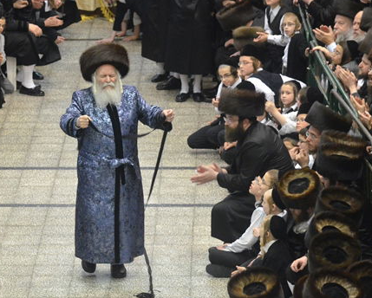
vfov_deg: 5.8
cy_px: 122
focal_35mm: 267
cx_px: 101
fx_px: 2942
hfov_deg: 7.2
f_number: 4.8
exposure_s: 1/80
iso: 3200
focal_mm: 102
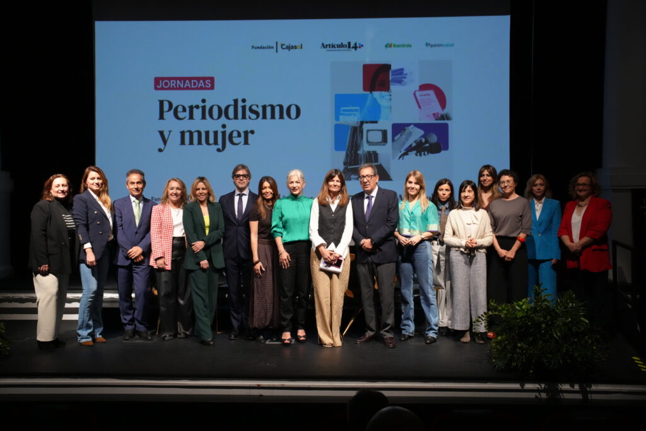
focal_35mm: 37
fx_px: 664
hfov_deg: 51.9
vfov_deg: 36.0
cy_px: 216
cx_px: 323
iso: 5000
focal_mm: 37
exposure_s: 1/160
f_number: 9
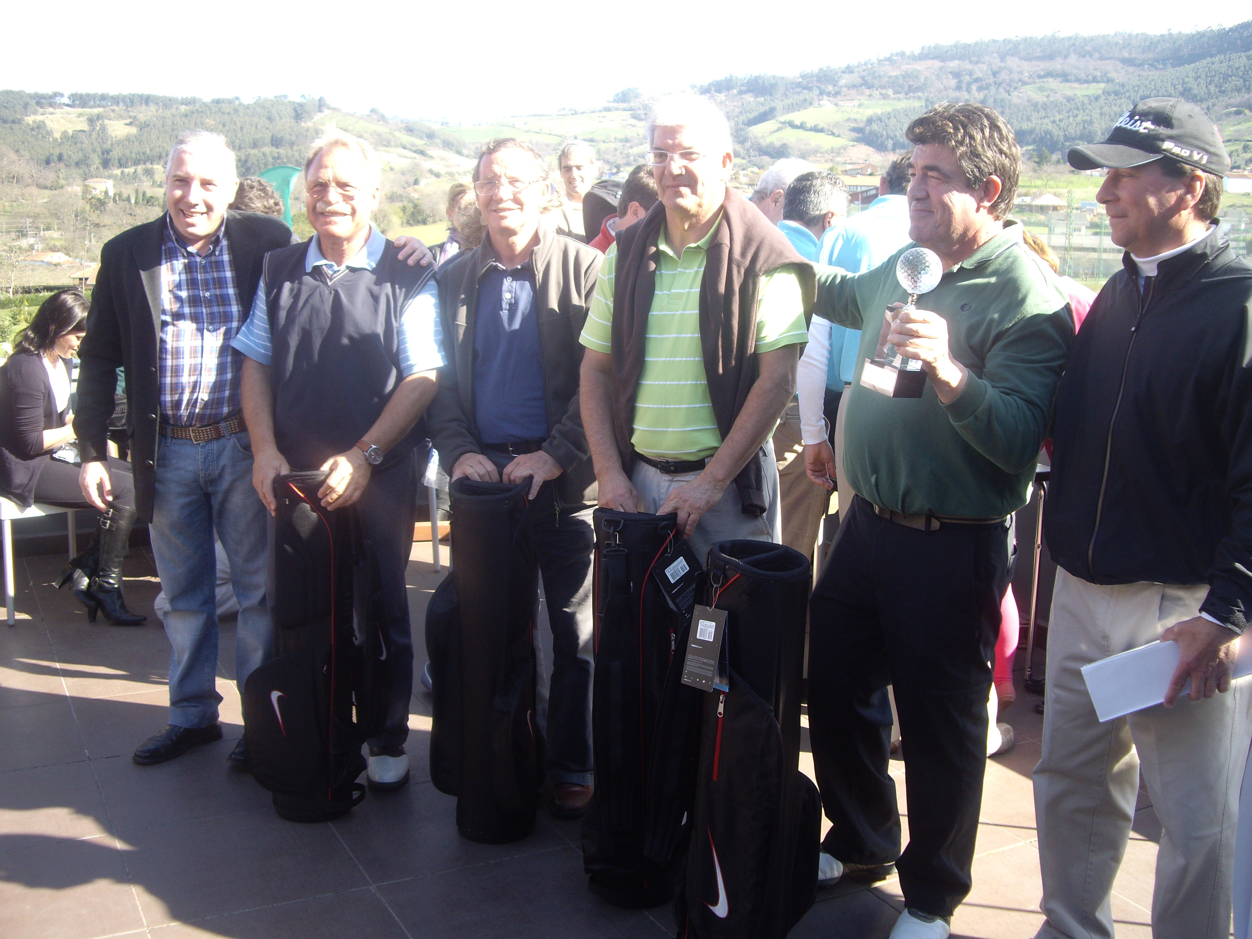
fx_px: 1374
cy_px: 470
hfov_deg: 49.0
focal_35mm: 38
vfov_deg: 37.7
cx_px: 626
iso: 100
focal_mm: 7.9
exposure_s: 1/200
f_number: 2.8
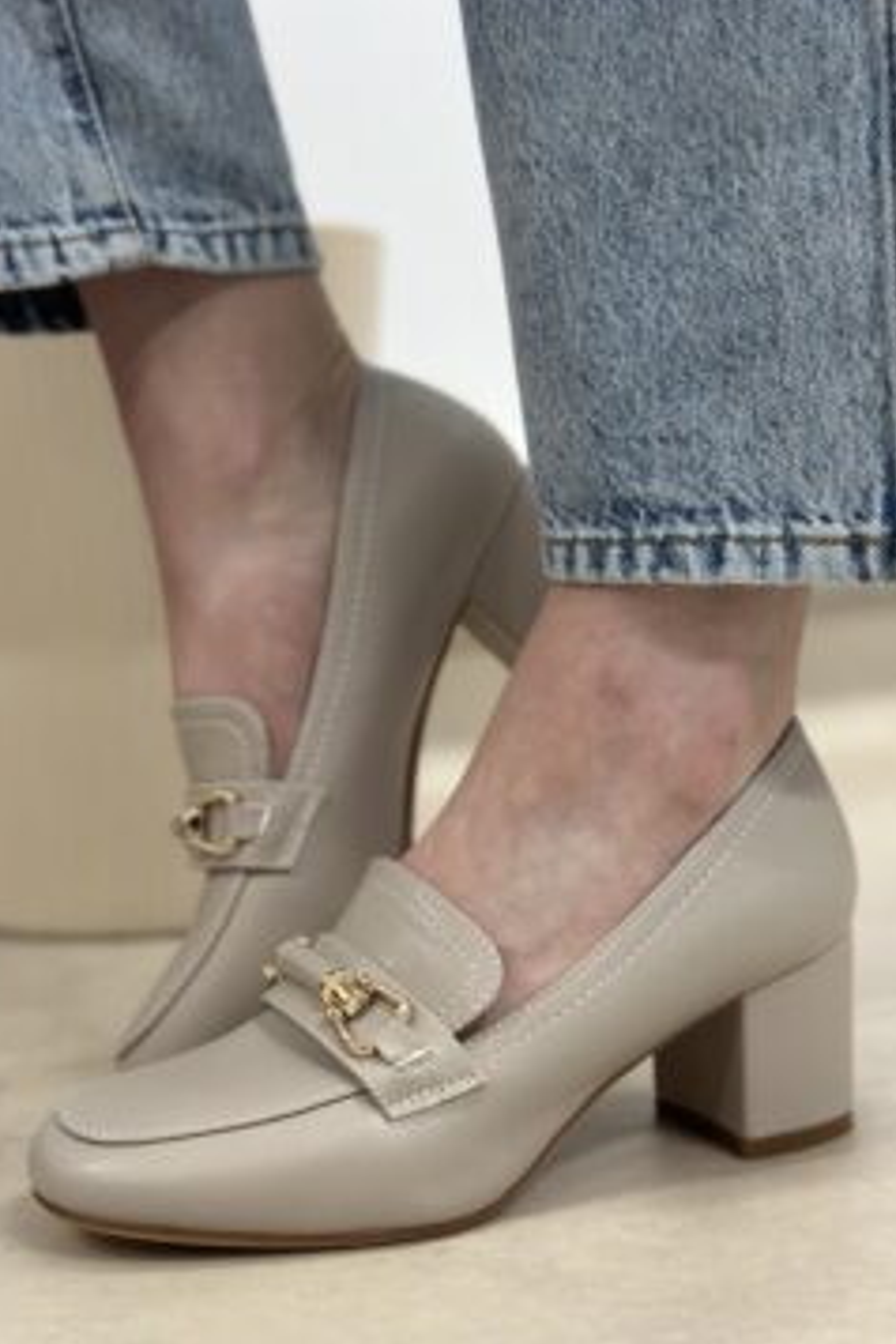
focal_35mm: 56
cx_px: 403
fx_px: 2091
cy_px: 745
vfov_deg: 35.6
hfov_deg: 24.2
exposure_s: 1/100
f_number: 1.78
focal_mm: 6.86
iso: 200
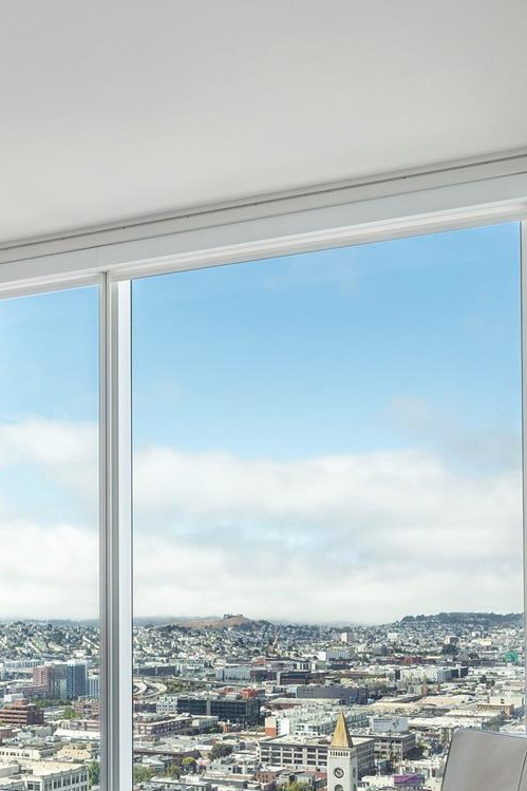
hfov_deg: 27.1
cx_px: 58
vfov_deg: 39.1
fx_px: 1054
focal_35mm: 48
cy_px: 661
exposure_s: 1/15
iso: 100
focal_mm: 24
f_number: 11
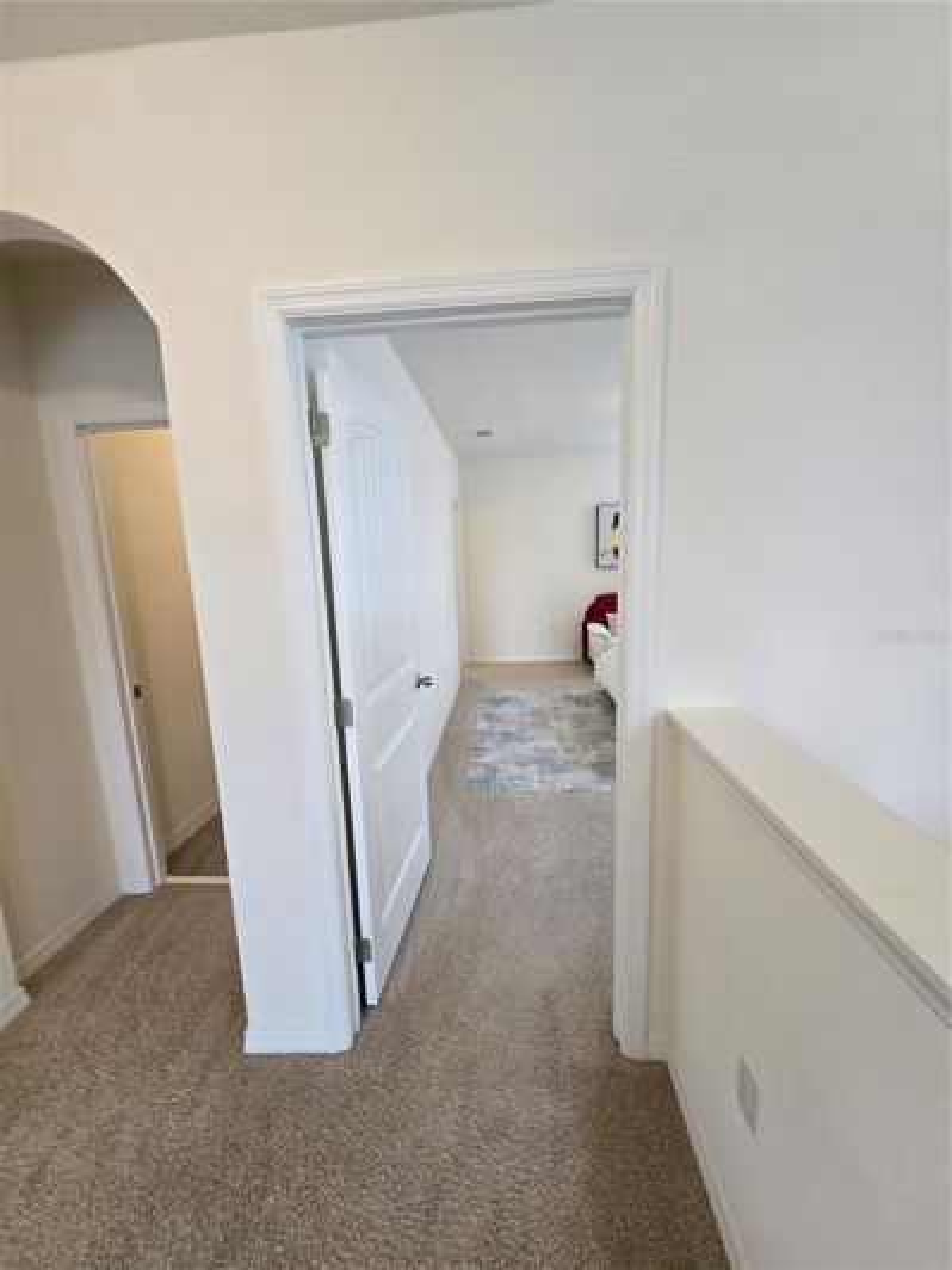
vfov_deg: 106.2
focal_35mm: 13
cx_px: 476
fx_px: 477
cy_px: 635
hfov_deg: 89.9
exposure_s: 1/60
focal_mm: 1.7
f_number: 2.2
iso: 125
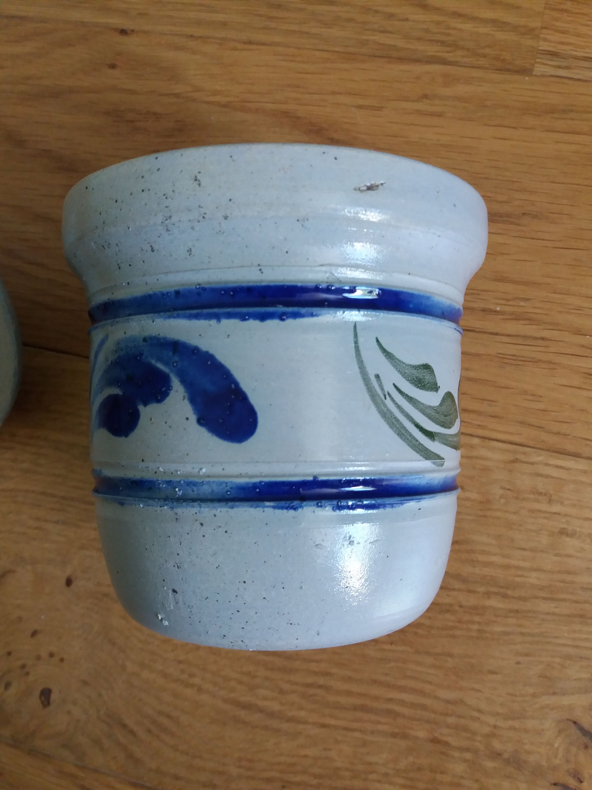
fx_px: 638
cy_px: 395
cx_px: 296
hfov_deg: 49.7
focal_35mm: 28
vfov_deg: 63.4
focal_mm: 3.7
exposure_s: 1/25
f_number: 1.9
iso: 160
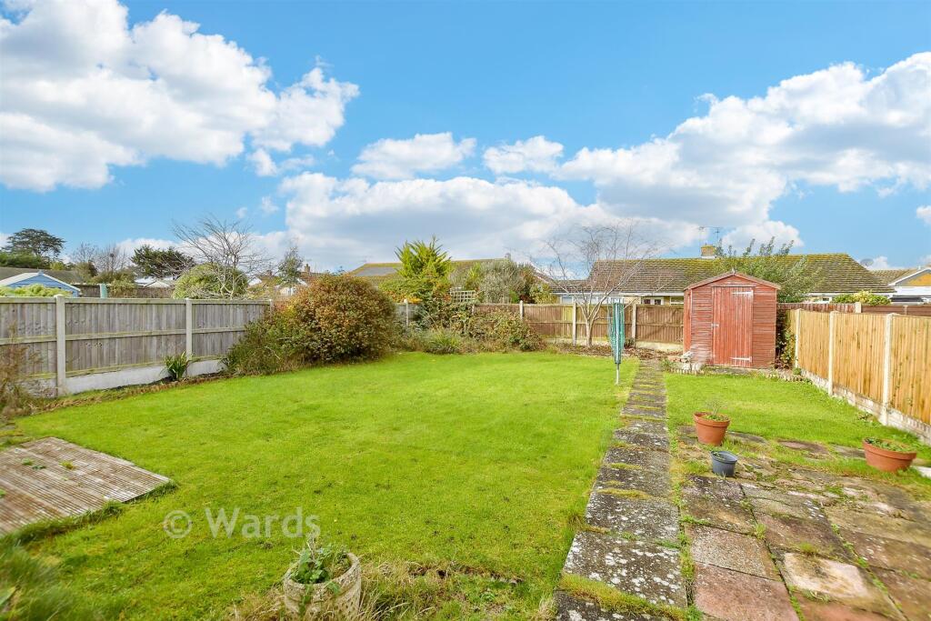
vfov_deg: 77.3
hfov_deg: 100.4
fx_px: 388
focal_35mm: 15
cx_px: 466
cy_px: 310
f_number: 8
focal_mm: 10
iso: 200
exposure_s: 1/80
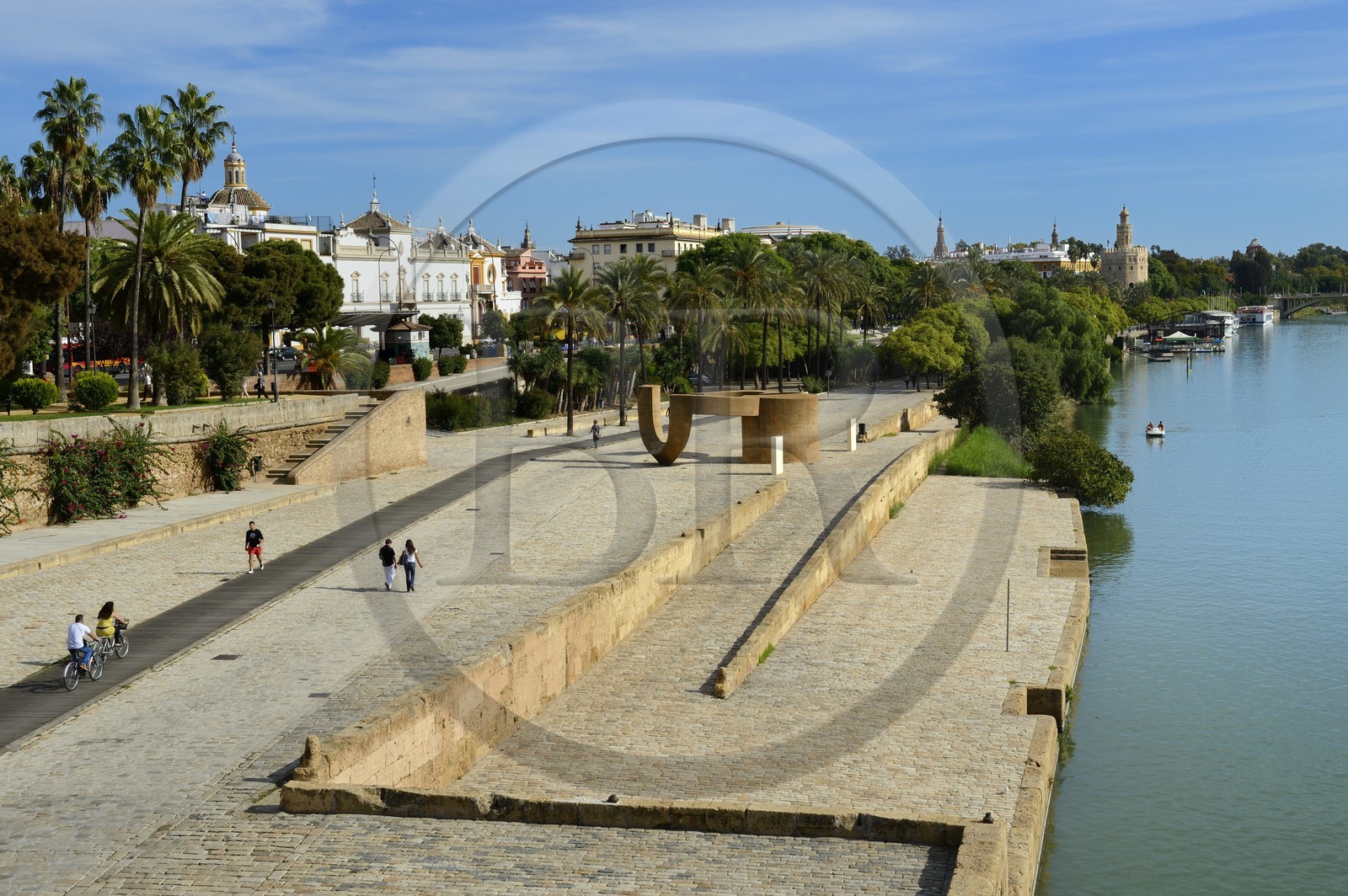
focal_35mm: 50
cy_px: 448
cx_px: 674
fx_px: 1871
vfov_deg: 26.9
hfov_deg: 39.6
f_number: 14
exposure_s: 1/250
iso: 200
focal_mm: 50
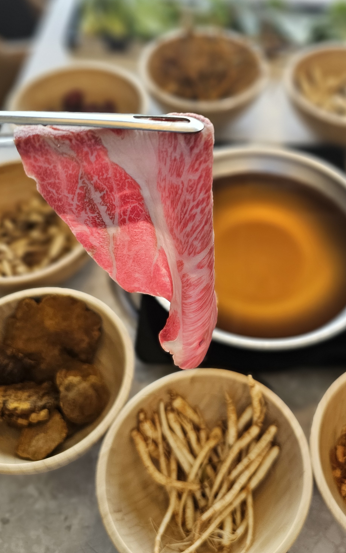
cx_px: 247
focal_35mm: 33
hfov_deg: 37.6
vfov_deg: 58.1
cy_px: 273
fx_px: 498
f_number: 1.7
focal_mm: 6.3
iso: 160
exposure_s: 1/120
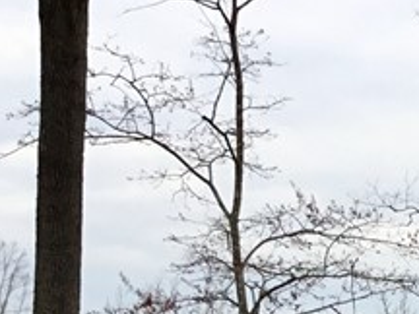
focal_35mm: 147
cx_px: 675
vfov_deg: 9.2
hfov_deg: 12.6
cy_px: 725
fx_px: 1779
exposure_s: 1/1018
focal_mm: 3.3
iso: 25
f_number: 2.4
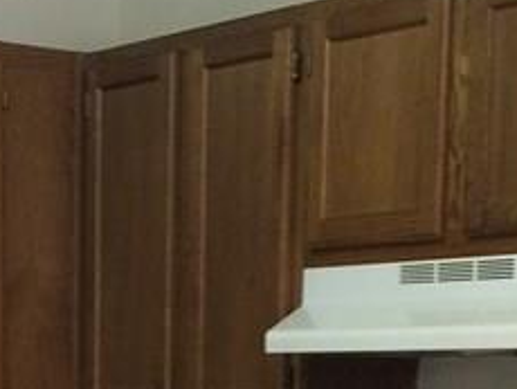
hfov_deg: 15.2
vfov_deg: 10.9
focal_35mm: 129
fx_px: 1929
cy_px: 650
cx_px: 146
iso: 160
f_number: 2.2
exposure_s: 1/30
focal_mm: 4.15
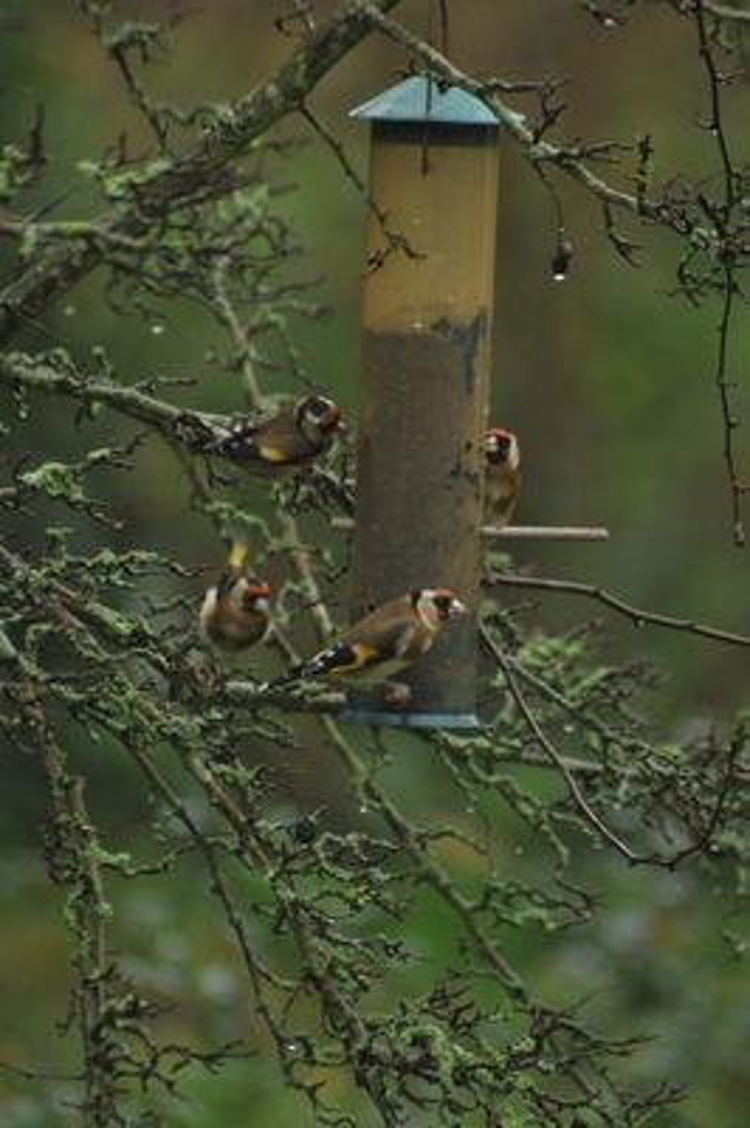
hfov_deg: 3.0
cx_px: 375
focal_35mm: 450
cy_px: 564
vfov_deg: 4.6
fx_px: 14086
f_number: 5.6
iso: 640
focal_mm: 300
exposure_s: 1/100
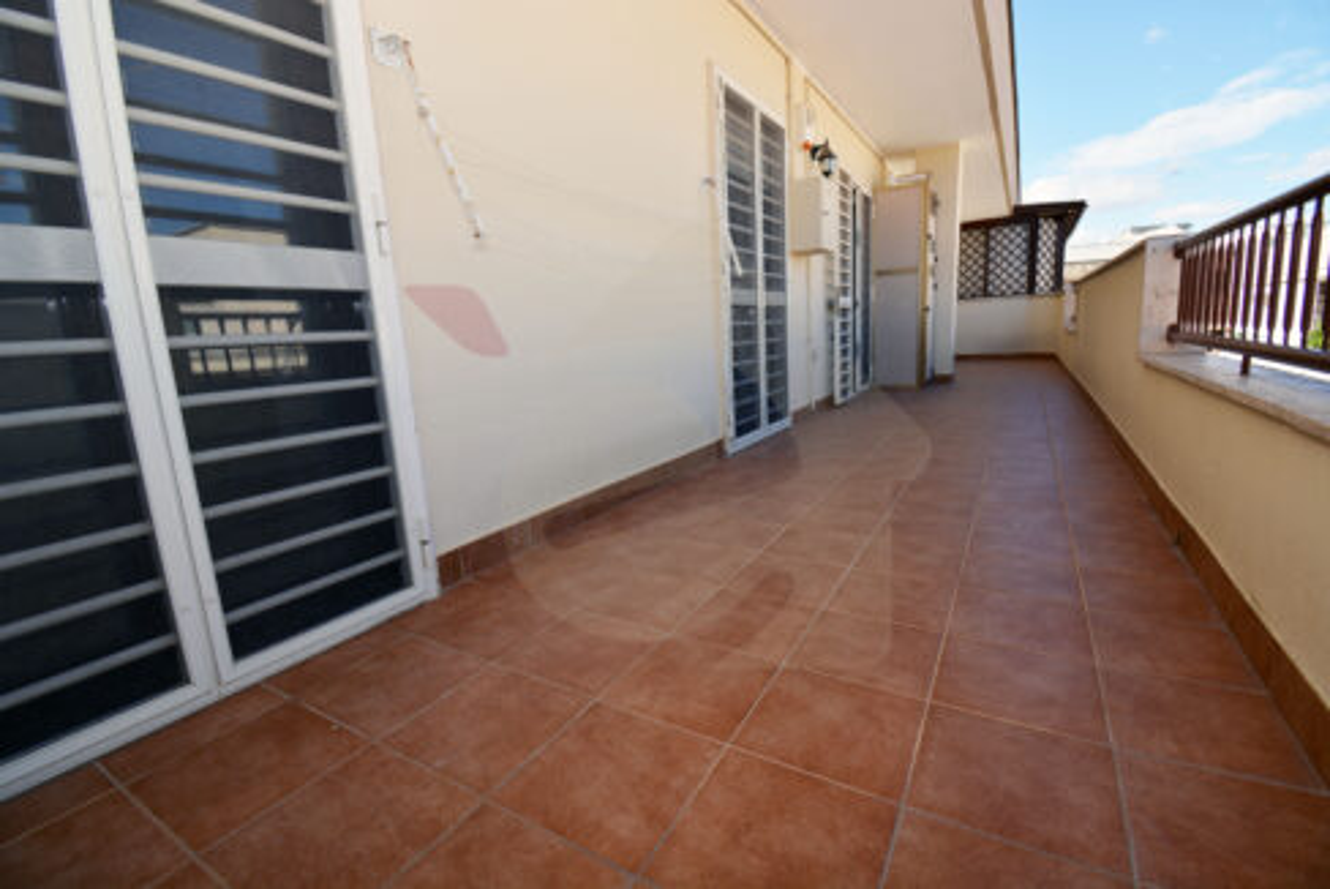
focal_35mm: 15
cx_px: 665
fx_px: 554
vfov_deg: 77.4
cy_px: 444
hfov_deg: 100.4
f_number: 7.1
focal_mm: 10
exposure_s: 1/200
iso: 100
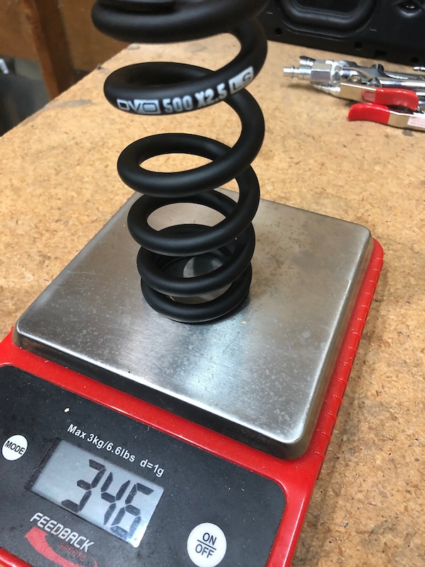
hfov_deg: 49.7
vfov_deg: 63.4
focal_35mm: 28
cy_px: 284
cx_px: 212
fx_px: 458
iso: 64
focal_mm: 4
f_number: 1.8
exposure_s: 1/15
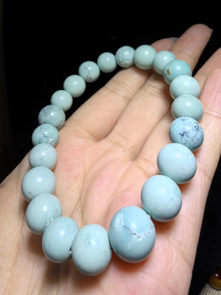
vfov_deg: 63.4
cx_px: 113
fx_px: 238
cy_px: 146
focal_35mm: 28
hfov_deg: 49.7
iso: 160
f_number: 2.2
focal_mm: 1.95
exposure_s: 1/768
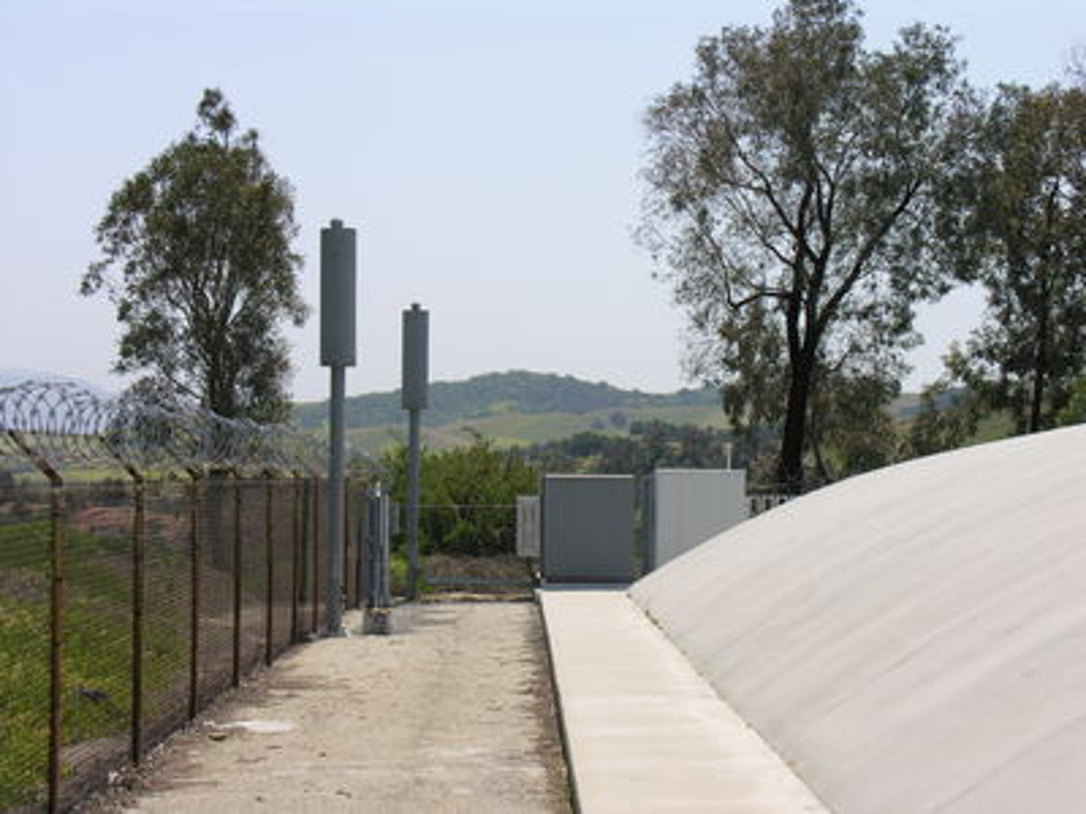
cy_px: 407
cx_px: 543
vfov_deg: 17.2
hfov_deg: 22.8
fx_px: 2698
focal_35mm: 86
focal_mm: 21.8
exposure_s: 1/212
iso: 50
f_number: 7
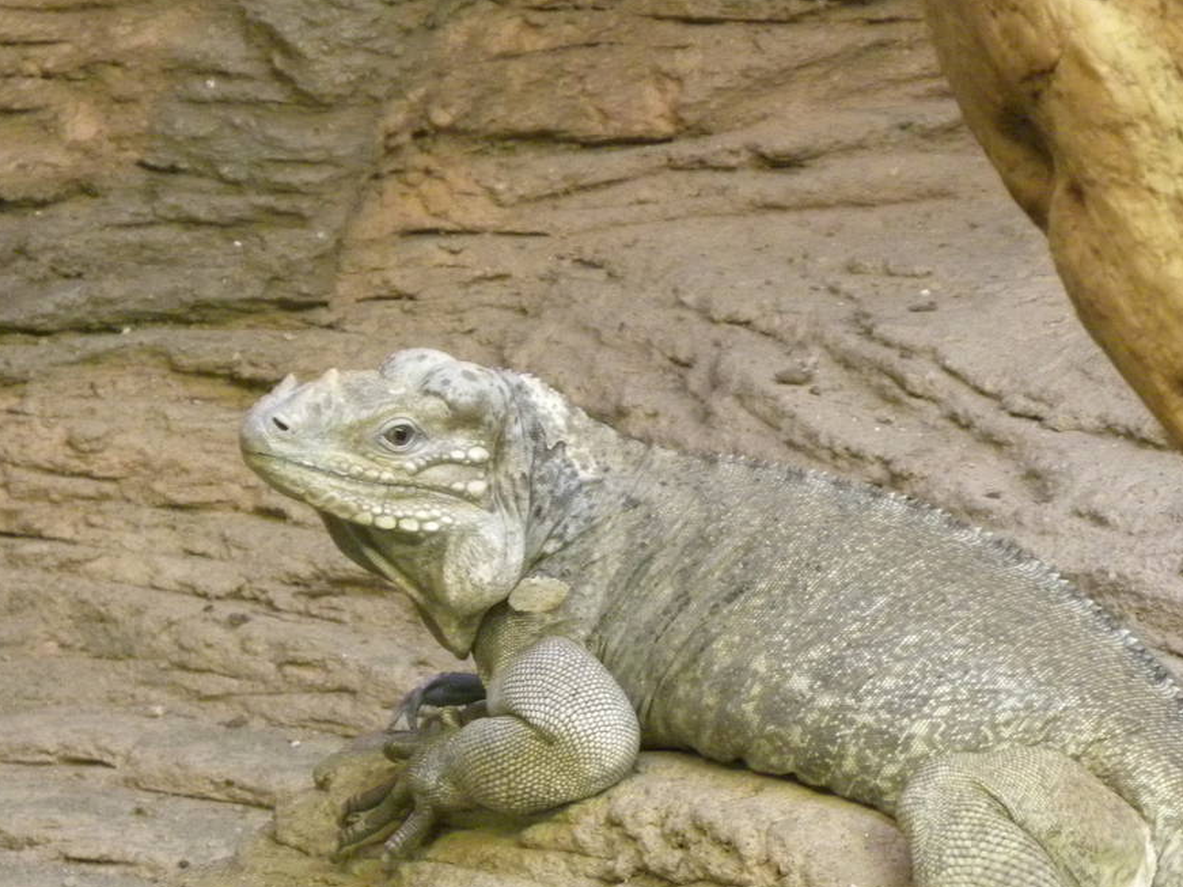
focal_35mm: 237
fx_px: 8098
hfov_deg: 8.4
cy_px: 623
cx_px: 493
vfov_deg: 6.3
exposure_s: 1/30.2
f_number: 4.5
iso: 400
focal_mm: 23
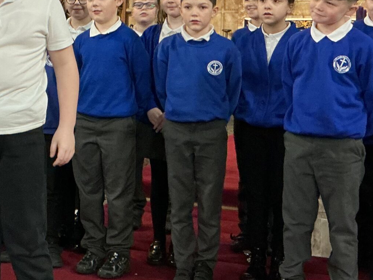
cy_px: 59
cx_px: 38
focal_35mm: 73
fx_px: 787
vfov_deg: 20.0
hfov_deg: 25.8
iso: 250
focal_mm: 3
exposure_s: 1/30
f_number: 1.8
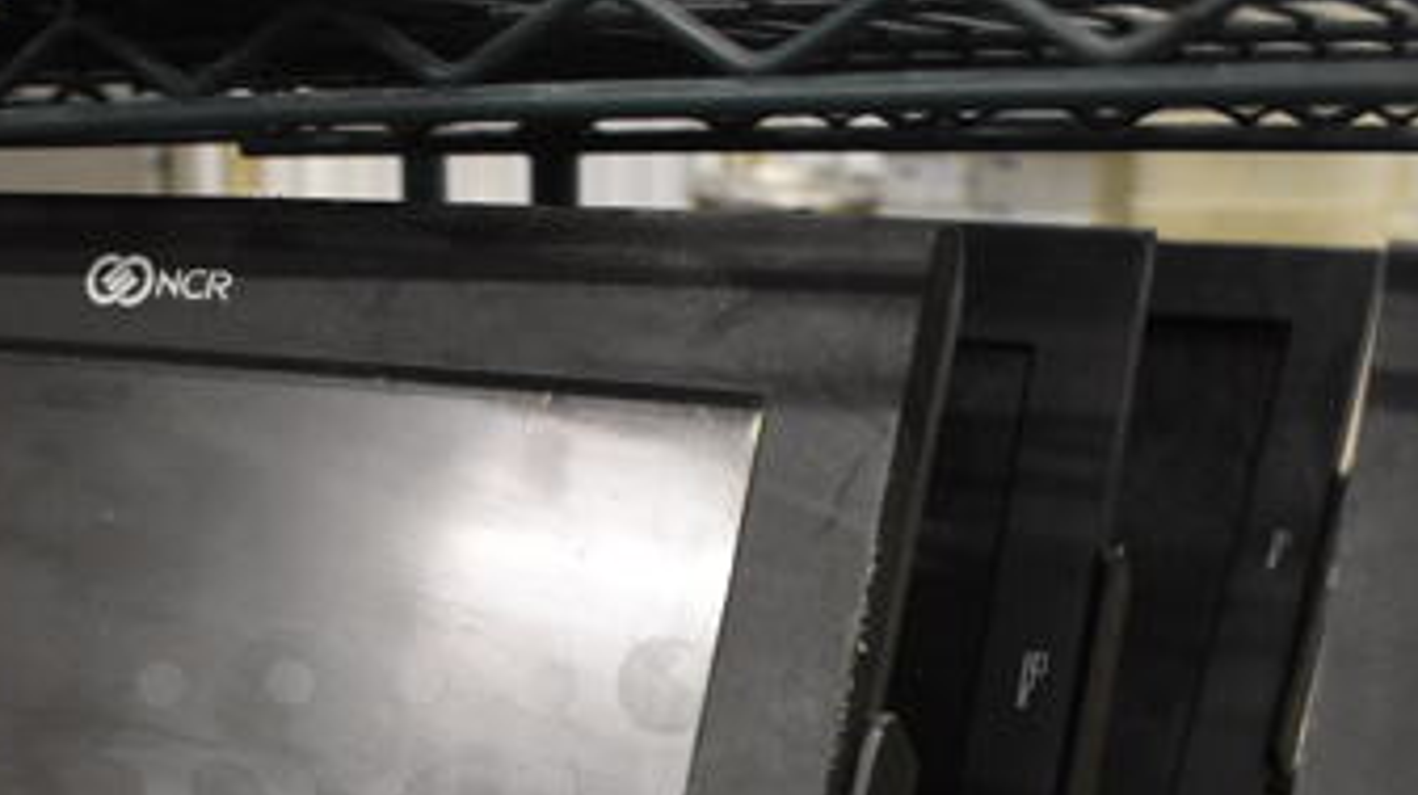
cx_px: 421
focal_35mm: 57
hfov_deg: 36.1
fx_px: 2142
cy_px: 854
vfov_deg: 20.2
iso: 2500
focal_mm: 20
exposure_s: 1/125
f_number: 3.5
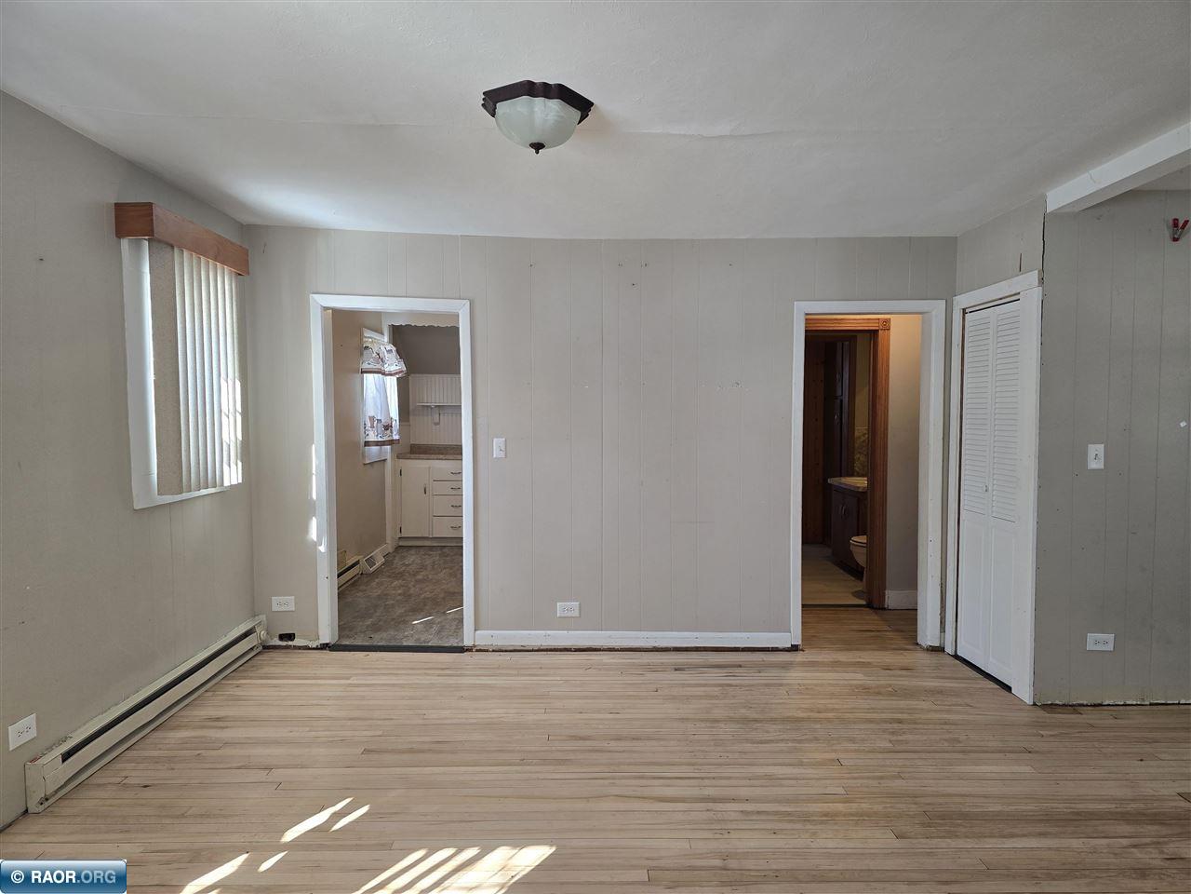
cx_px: 596
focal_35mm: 23
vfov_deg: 58.9
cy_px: 447
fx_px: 791
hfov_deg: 73.9
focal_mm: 6.3
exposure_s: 1/120
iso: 100
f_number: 1.7
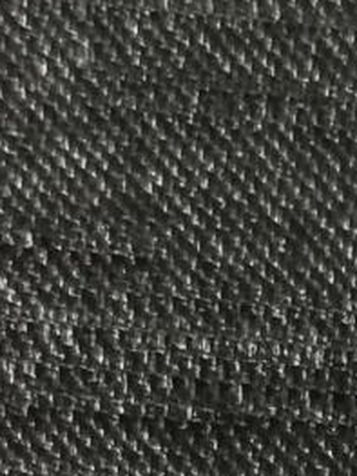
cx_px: 1013
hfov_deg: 3.8
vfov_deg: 4.9
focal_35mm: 377
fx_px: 5188
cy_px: 1580
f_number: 1.8
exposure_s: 1/100
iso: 64
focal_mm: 5.58
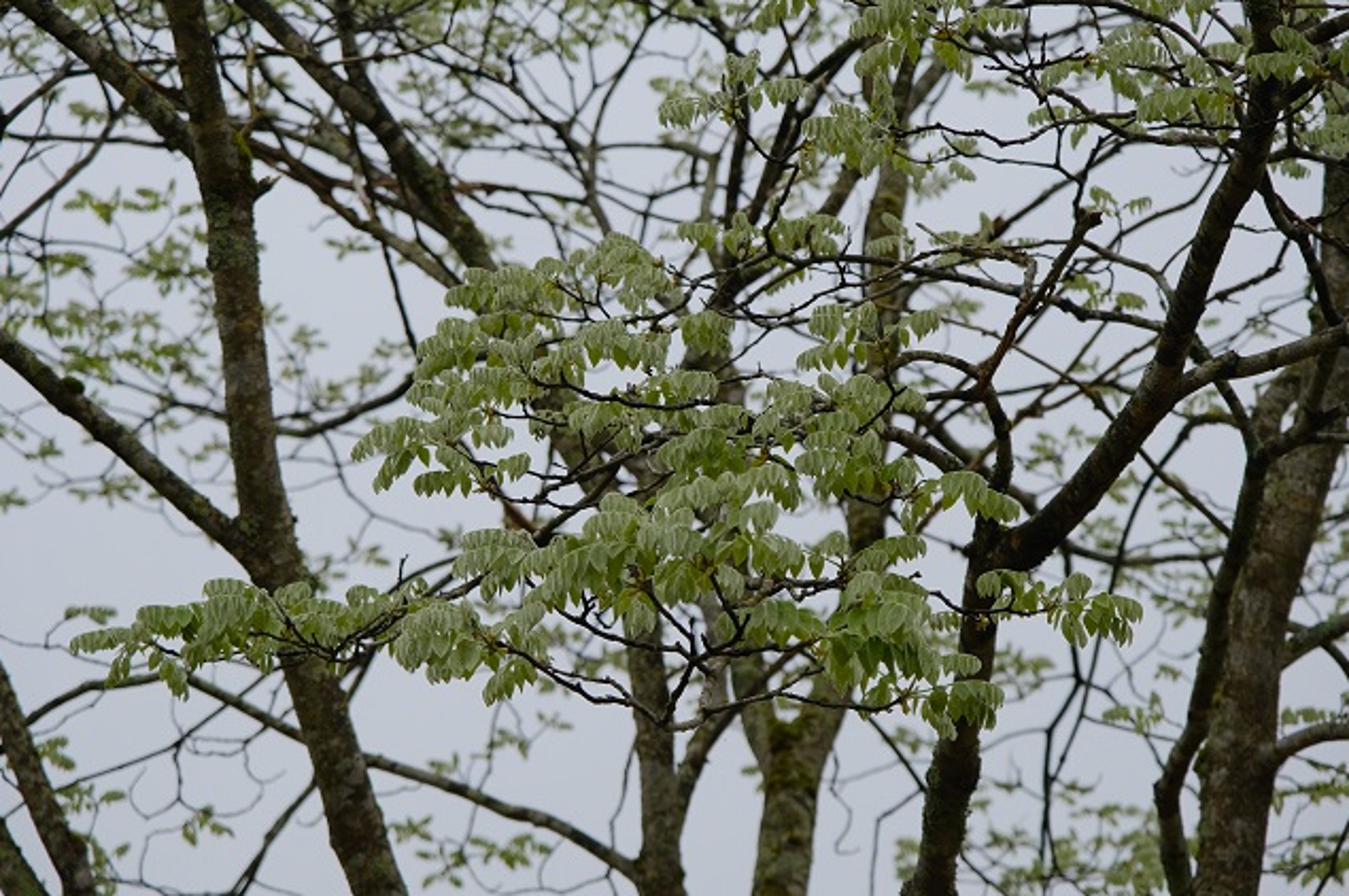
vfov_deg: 11.3
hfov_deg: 16.9
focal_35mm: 121
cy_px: 448
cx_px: 671
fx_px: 4529
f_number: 4.5
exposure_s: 1/200
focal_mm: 80
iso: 320
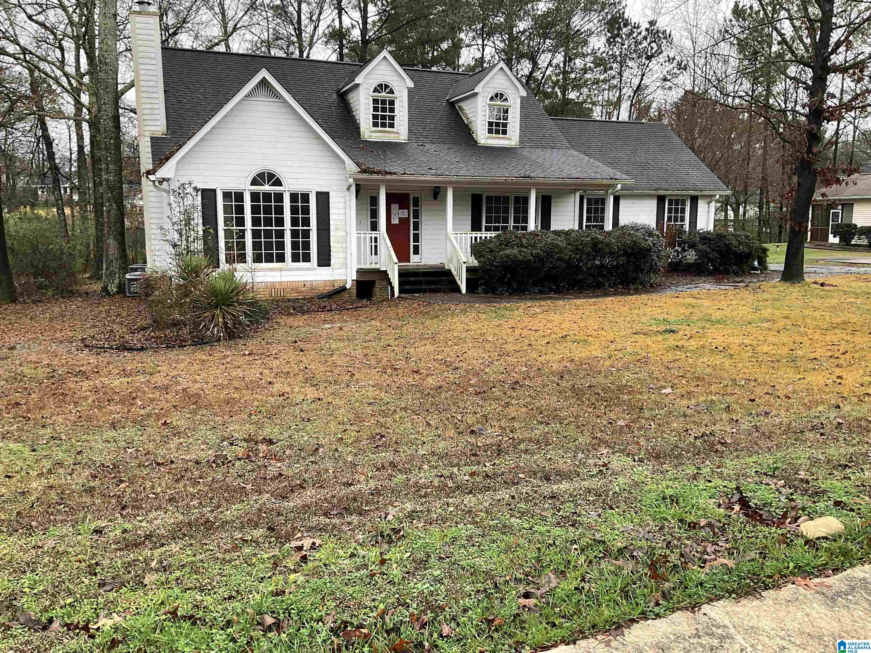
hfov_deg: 61.7
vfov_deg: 48.2
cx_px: 436
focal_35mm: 29
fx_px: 730
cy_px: 326
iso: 20
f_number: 1.8
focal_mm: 3
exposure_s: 1/120
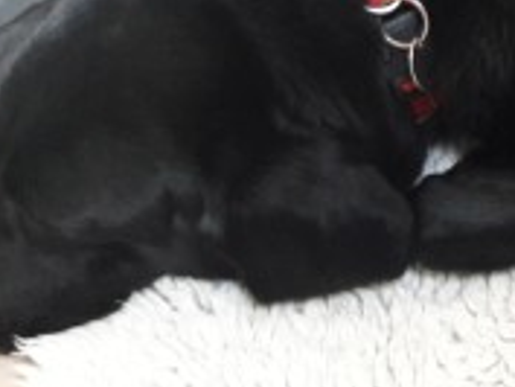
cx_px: 556
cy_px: -92
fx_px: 1176
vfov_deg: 17.7
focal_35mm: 79
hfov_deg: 23.3
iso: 200
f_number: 1.9
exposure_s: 1/33
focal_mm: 3.7
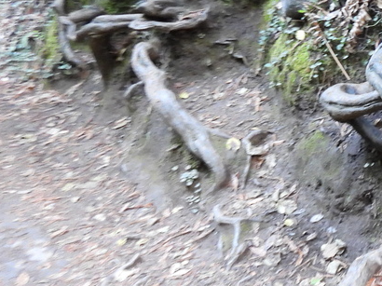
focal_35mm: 75
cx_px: 563
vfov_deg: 19.6
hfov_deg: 21.9
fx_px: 827
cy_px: 137
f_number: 2.8
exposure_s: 1/8
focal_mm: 4.3
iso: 720
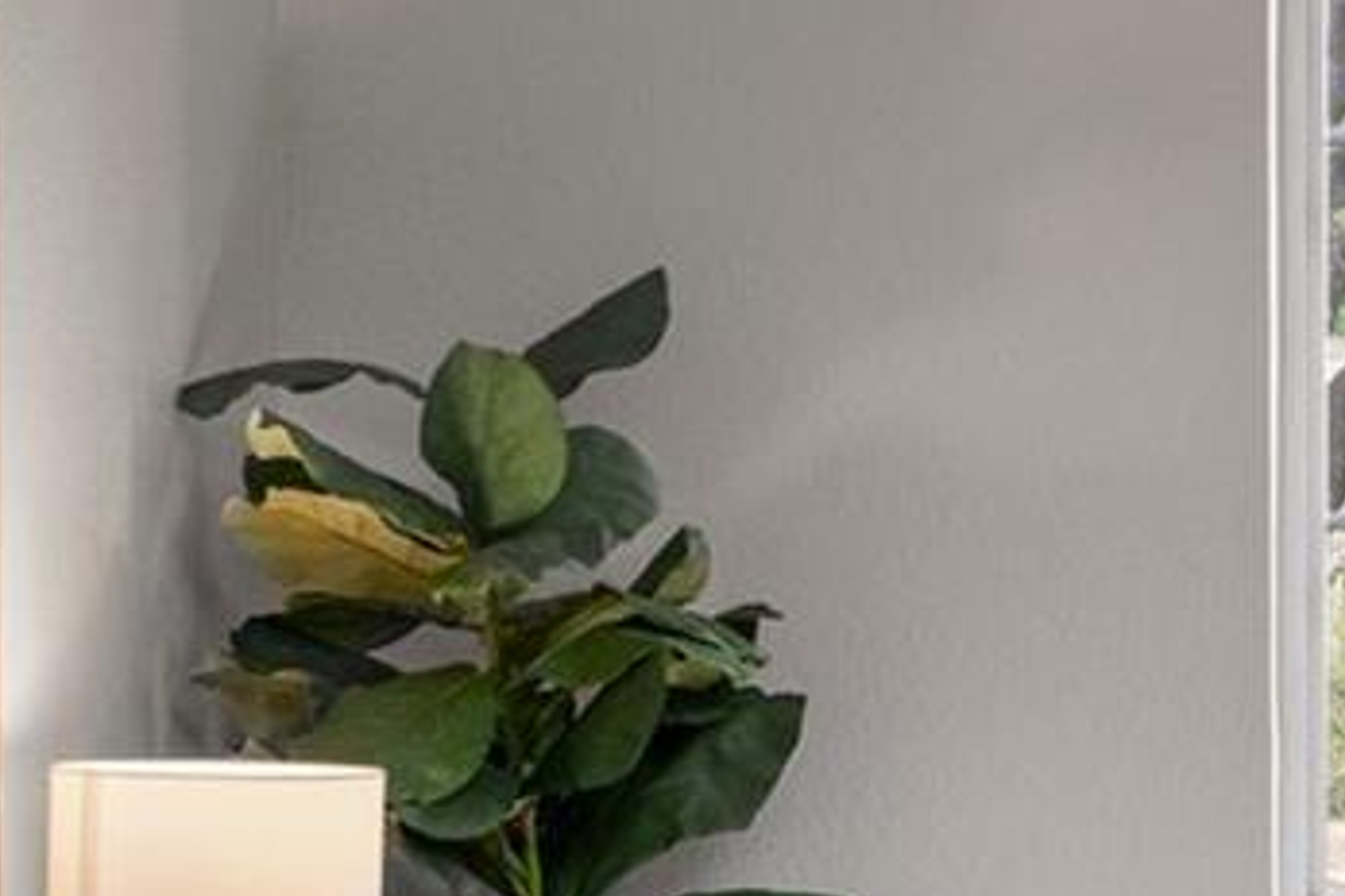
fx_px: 7696
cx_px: 2199
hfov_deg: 9.6
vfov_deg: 6.7
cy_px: 682
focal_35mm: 206
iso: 400
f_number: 8
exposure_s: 1/40
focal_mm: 35
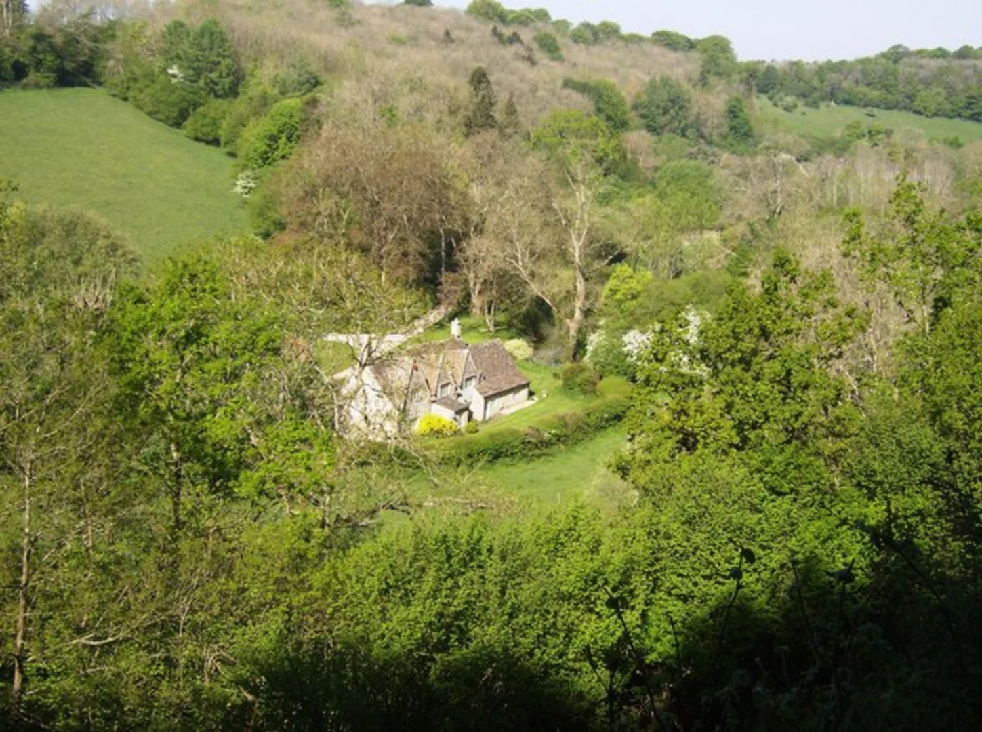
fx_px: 1302
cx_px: 491
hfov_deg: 41.3
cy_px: 366
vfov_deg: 31.4
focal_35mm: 46
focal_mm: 7.7
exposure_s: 1/469
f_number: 5.1
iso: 100
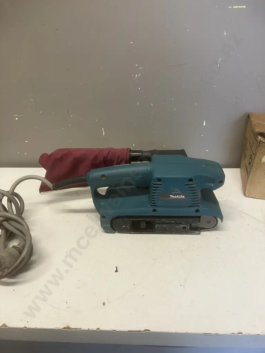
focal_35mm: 28
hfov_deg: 49.7
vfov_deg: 63.4
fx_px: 286
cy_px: 176
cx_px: 132
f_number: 1.8
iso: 50
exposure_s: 1/50
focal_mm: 3.99
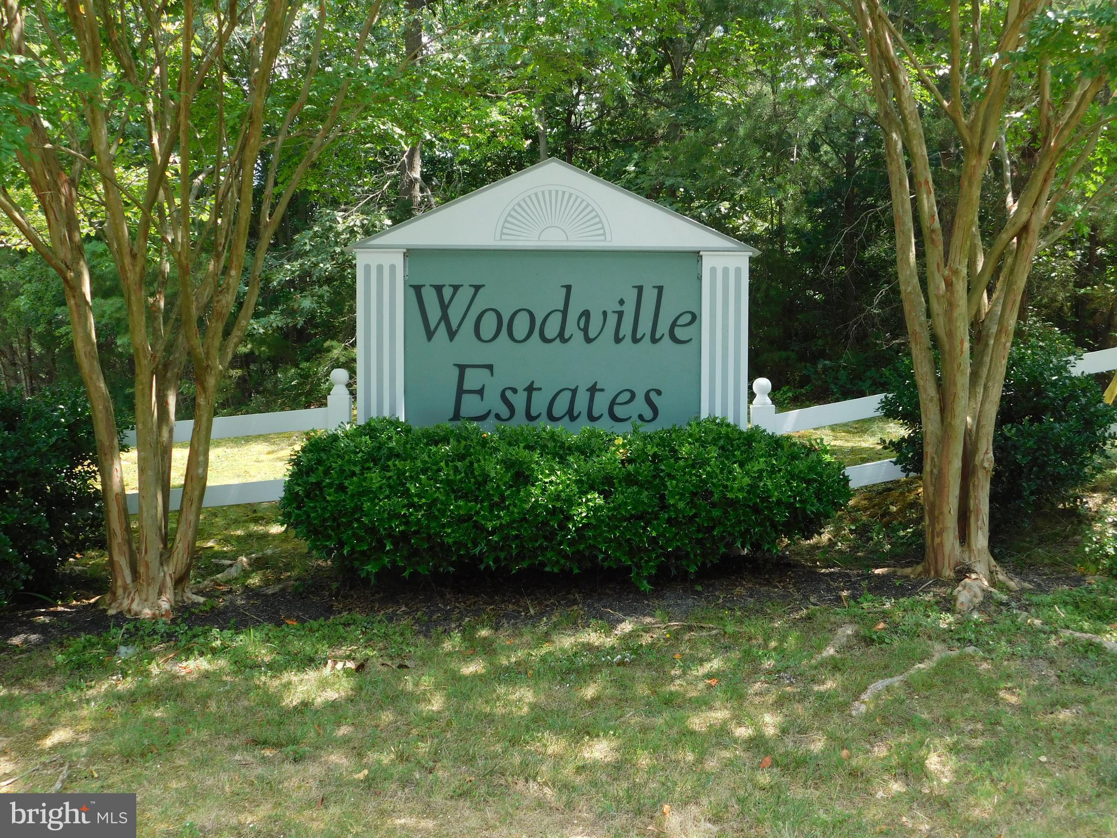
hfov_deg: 51.4
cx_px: 558
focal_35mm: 36
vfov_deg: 39.7
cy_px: 419
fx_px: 1162
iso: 125
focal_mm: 6.3
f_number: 3.5
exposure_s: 1/200
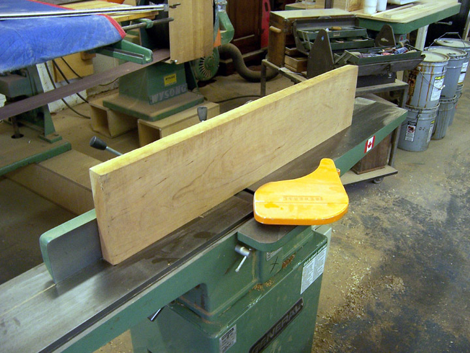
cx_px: 235
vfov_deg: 42.9
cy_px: 176
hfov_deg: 55.4
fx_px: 448
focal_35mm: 33
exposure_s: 1/15
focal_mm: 5.5
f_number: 3.4
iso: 140
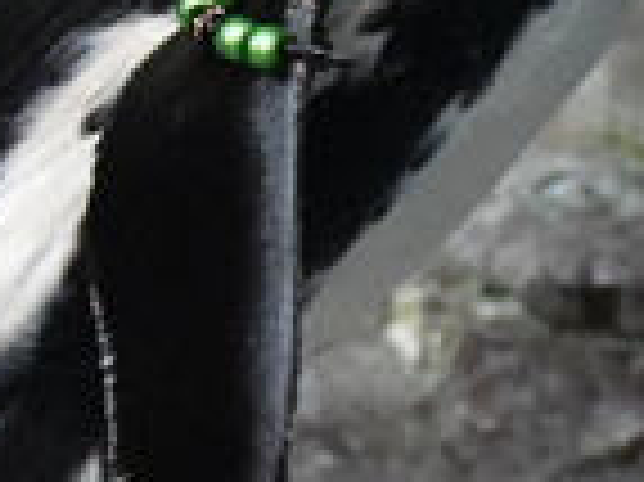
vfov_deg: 1.4
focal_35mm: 1036
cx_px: -387
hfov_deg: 1.9
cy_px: 279
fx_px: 19258
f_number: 4
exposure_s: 1/250
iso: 8000
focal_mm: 120
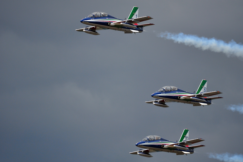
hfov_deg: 4.6
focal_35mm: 450
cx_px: 122
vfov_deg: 3.0
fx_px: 3034
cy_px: 81
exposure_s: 1/1250
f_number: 5.6
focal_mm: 300
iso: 400
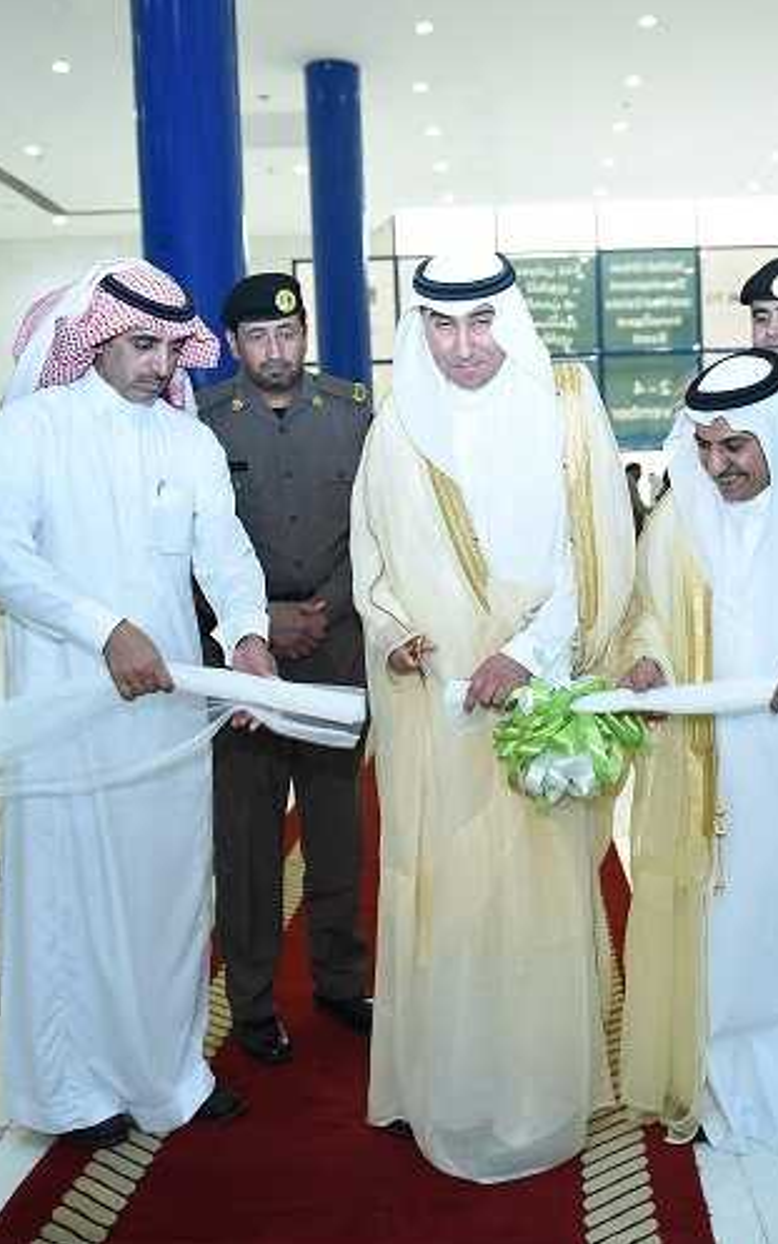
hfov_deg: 34.1
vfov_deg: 52.7
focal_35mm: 37
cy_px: 623
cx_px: 533
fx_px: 1254
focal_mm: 24
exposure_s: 1/100
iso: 800
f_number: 3.2
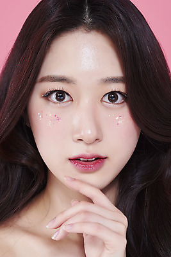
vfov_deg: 19.4
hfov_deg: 13.1
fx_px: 747
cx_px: 86
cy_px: 128
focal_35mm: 105
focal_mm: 105
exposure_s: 1/125
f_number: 11
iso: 64
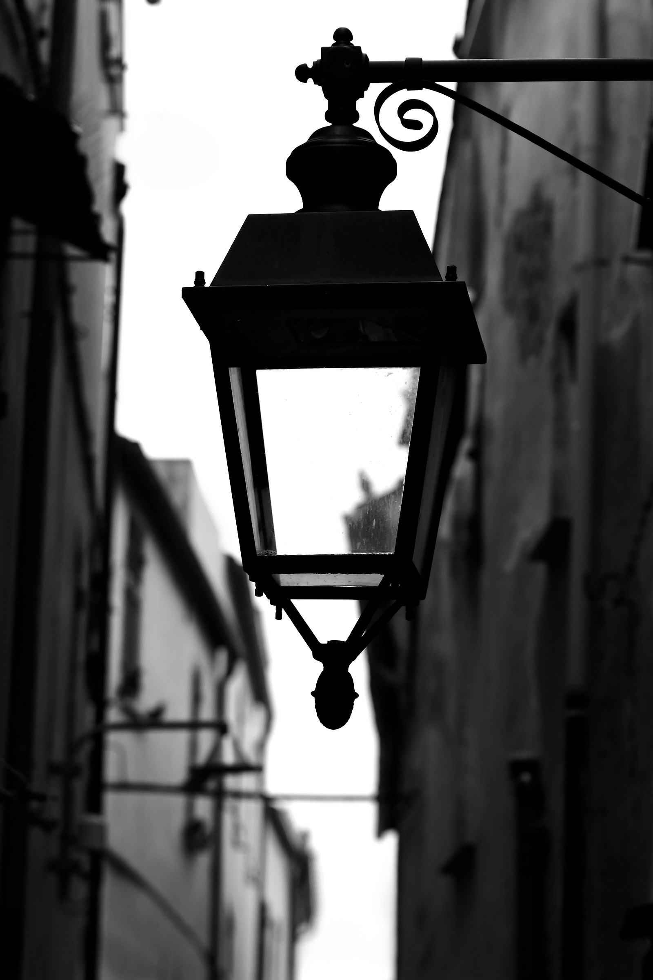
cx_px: 326
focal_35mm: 117
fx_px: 3183
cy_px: 490
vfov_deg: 17.5
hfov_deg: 11.7
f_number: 3.5
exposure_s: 1/100
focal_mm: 78
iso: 250
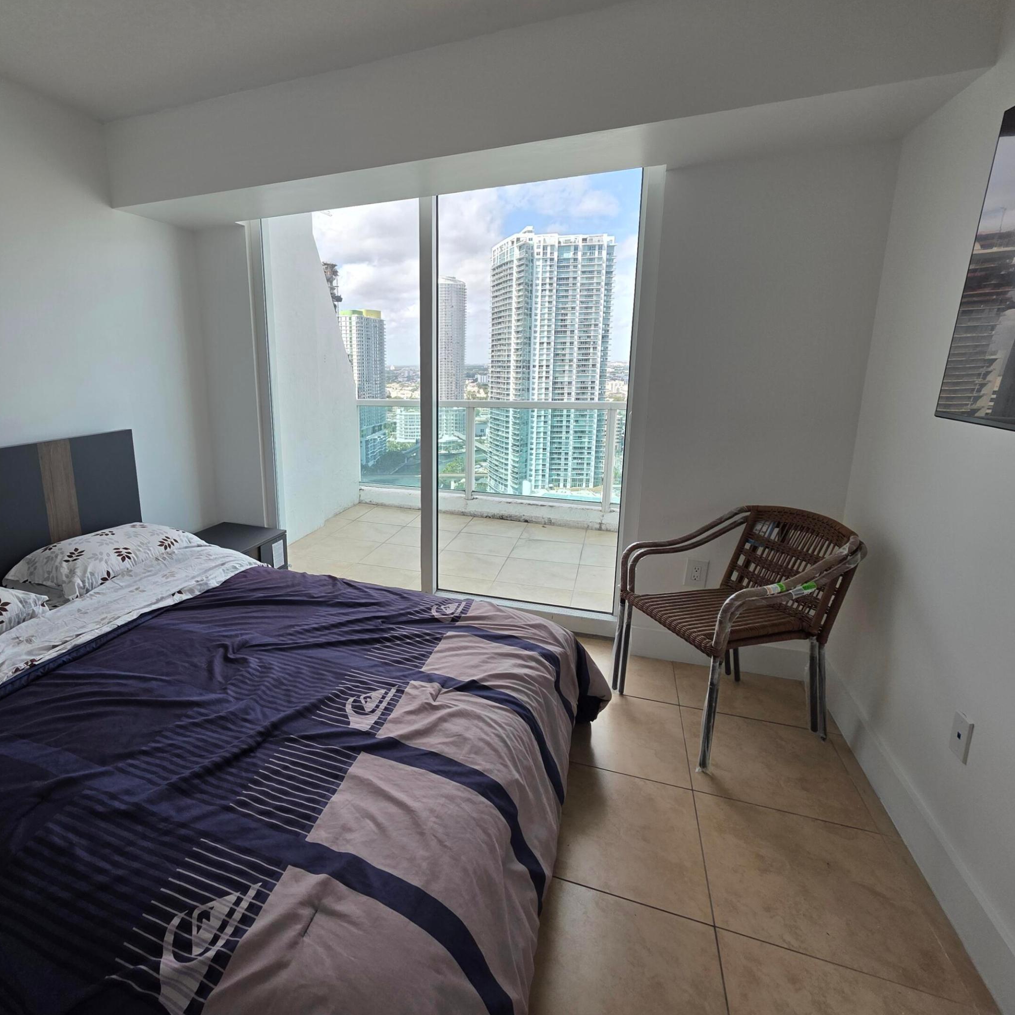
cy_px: 487
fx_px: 531
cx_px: 390
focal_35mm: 16
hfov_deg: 86.0
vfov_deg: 87.4
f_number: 1.9
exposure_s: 1/412
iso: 40
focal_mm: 2.2
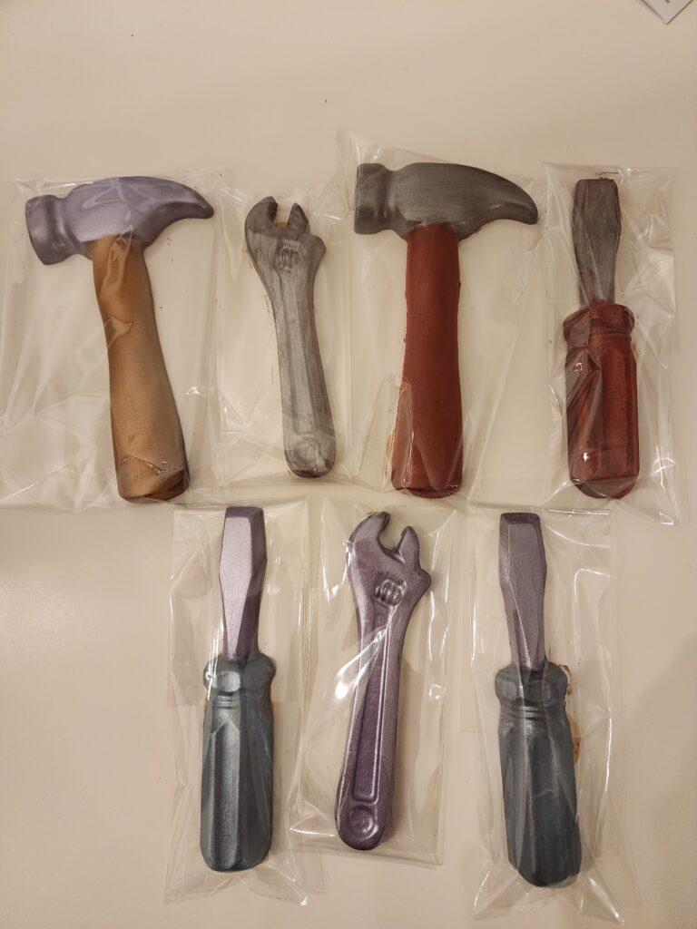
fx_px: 617
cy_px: 464
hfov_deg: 58.9
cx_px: 348
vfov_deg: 73.9
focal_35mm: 23
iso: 800
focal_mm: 6.4
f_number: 1.8
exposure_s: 1/120
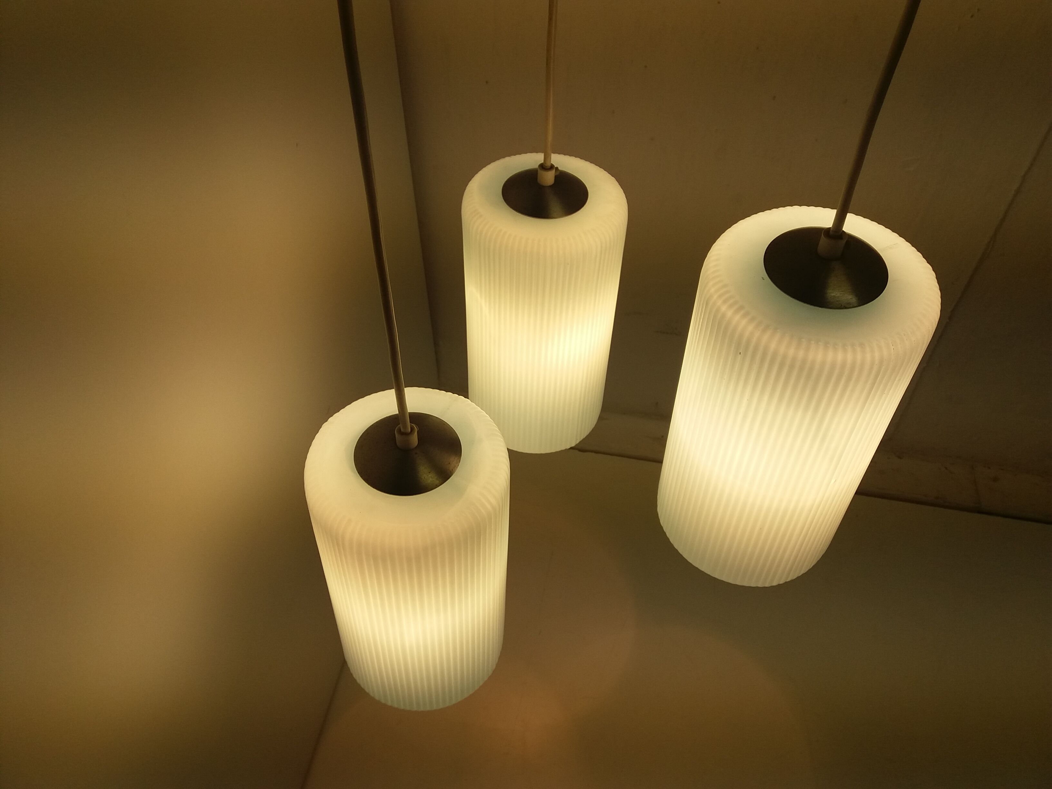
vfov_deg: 49.7
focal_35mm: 28
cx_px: 526
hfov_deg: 63.4
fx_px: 851
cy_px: 394
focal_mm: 3.7
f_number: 1.9
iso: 64
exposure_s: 1/286
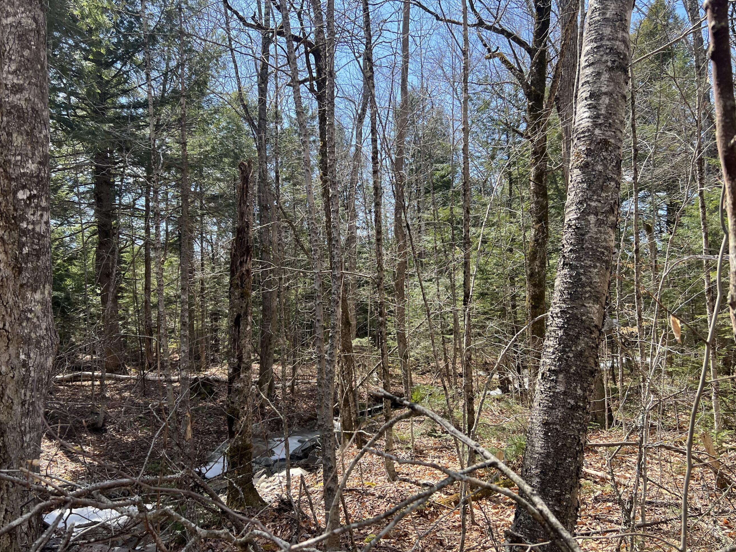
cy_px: 286
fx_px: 638
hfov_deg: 60.0
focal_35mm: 30
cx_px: 373
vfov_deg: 46.8
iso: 50
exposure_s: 1/1112
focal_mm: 5.7
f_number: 1.5
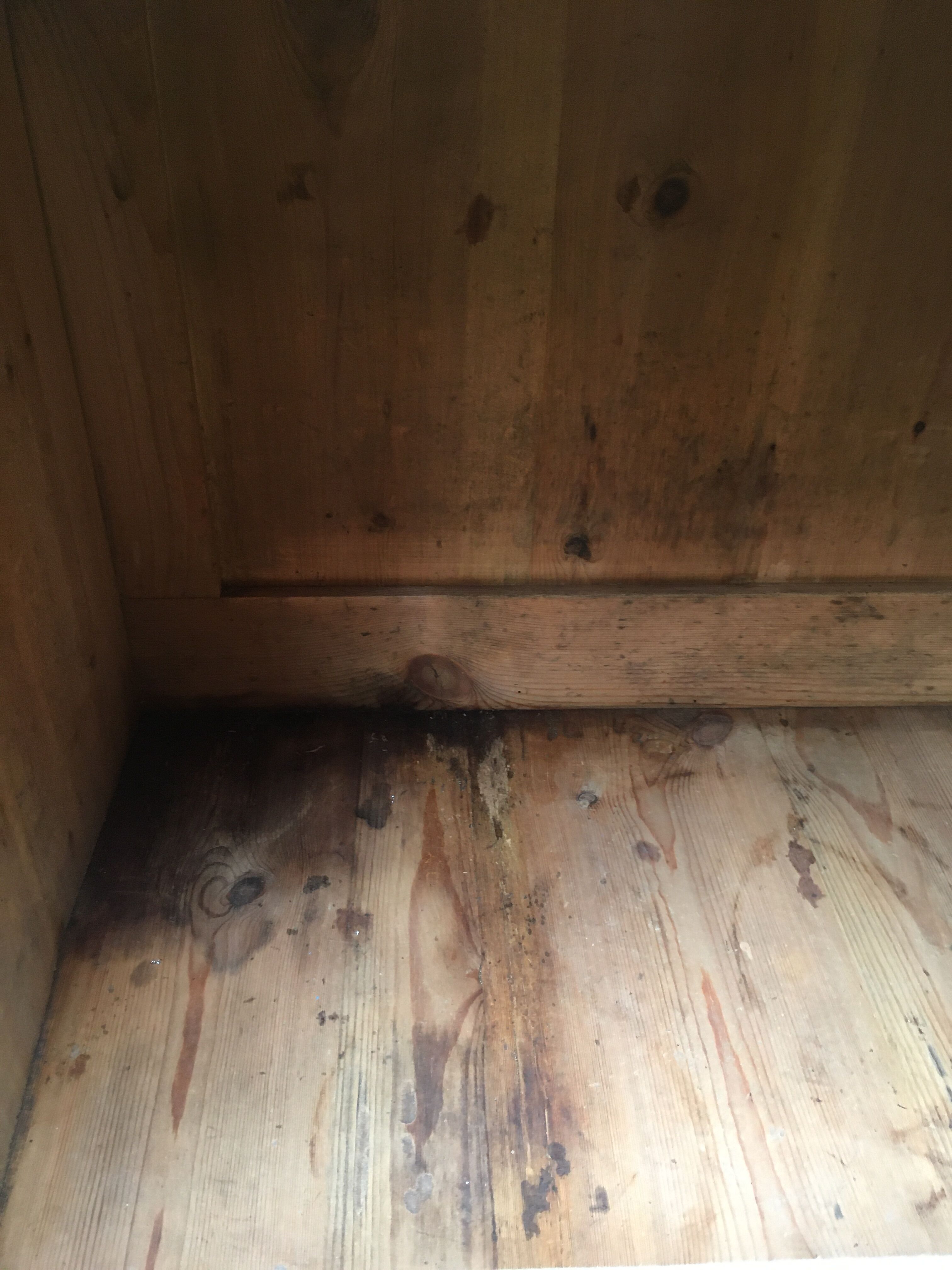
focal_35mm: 29
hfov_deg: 48.2
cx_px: 476
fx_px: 1063
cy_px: 635
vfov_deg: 61.7
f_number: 2.2
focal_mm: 4.15
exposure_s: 1/33
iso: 160
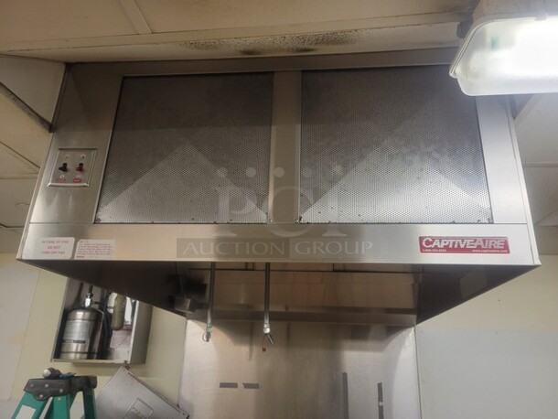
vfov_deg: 53.1
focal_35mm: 26
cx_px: 279
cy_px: 210
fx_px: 419
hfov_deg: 67.3
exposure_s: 1/120
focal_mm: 5.4
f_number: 1.8
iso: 125
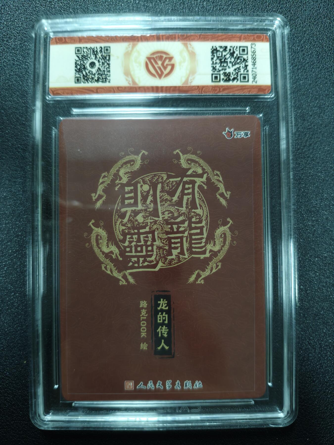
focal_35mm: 26
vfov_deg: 67.3
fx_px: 334
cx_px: 167
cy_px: 222
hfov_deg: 53.1
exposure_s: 1/50
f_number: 1.5
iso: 500
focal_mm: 4.94
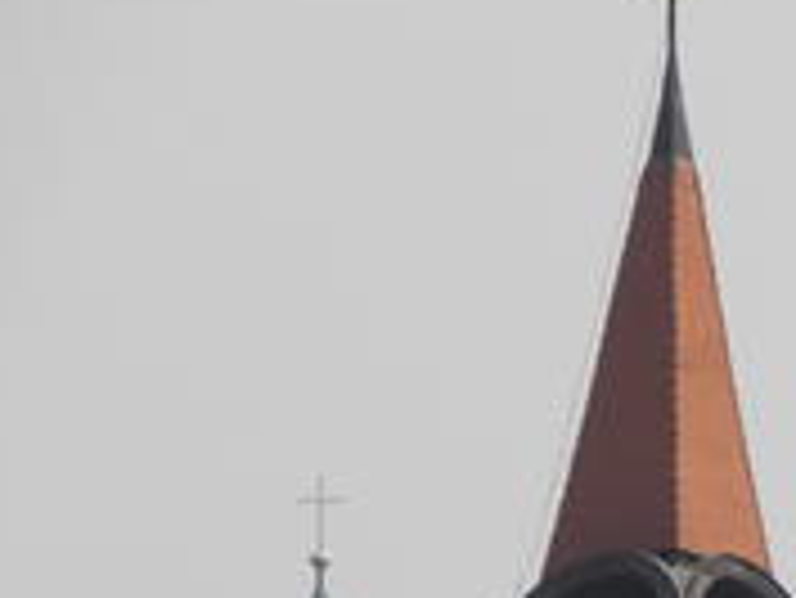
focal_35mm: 1417
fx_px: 32606
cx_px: 1160
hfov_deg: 1.4
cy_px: 652
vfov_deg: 1.1
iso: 64
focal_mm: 69.85
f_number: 5
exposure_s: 1/500
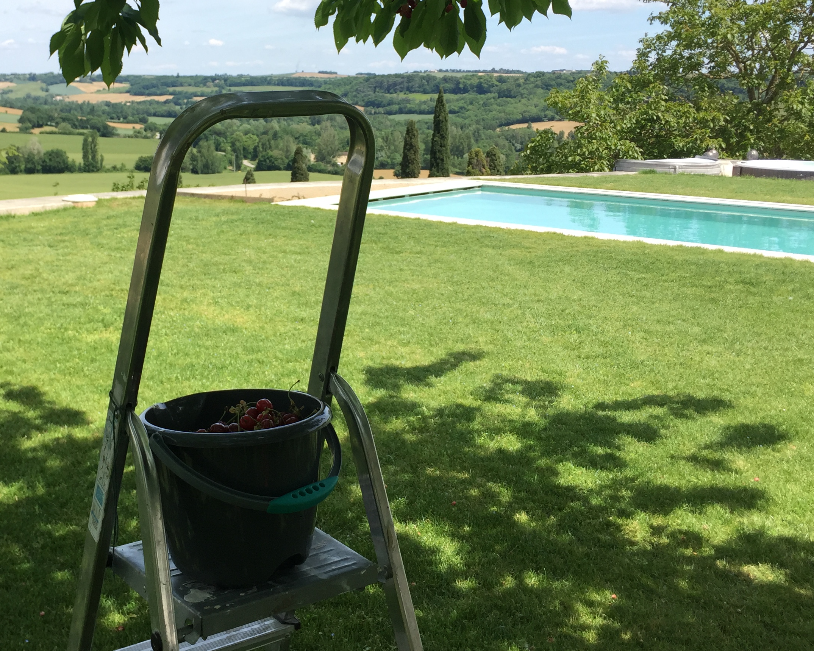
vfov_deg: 34.6
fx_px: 1036
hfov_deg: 42.1
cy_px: 217
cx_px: 245
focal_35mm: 43
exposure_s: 1/1014
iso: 32
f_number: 2.2
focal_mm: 4.15
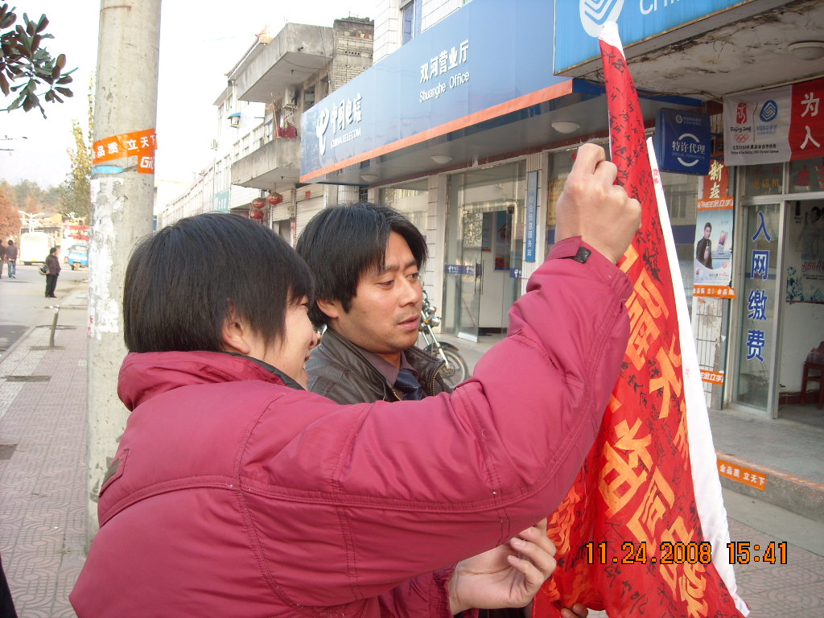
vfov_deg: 40.7
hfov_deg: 52.6
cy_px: 309
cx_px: 412
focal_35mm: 35
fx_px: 833
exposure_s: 1/105
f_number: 2.8
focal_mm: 5.7
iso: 64
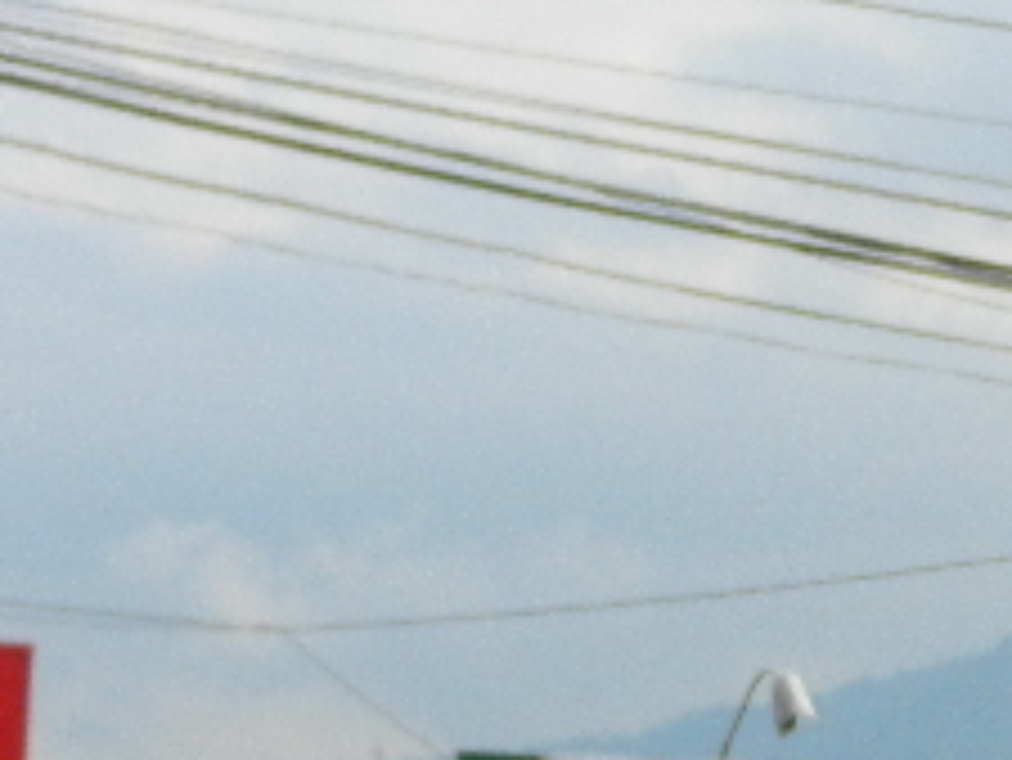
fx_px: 5411
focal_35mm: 185
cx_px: 1417
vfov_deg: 8.0
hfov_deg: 10.4
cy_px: 571
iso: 160
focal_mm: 9.4
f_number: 4.4
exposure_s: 1/800
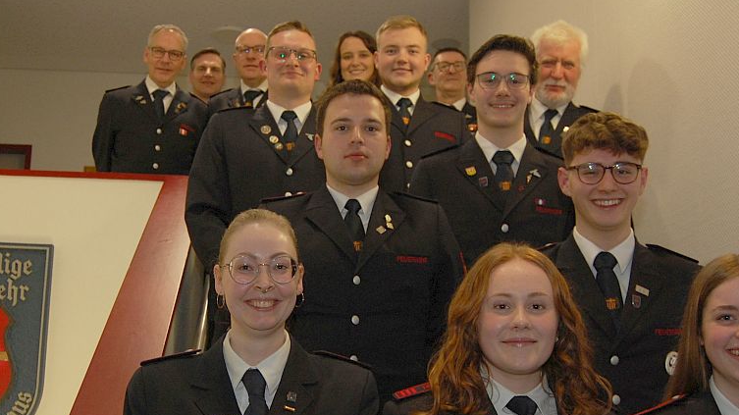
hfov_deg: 43.6
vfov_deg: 25.3
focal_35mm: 47
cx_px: 322
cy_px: 277
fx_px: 921
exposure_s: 1/60
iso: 400
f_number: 4
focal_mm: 22
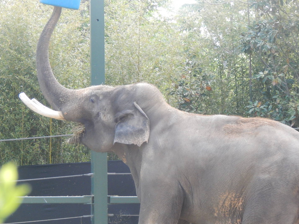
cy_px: 108
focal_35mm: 259
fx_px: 2237
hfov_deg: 7.6
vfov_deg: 5.7
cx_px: 134
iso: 400
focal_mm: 41.7
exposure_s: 1/160
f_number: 5.6
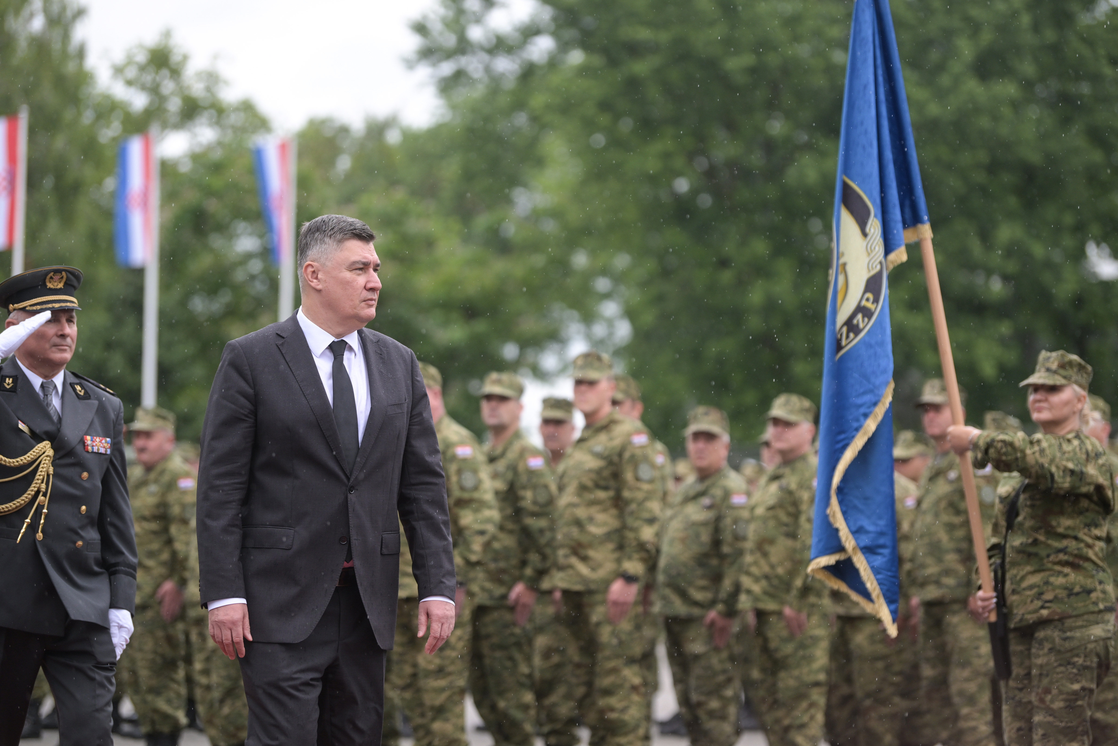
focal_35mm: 130
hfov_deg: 15.8
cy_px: 373
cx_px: 559
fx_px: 4037
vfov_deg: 10.5
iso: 500
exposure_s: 1/1250
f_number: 2.8
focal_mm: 130
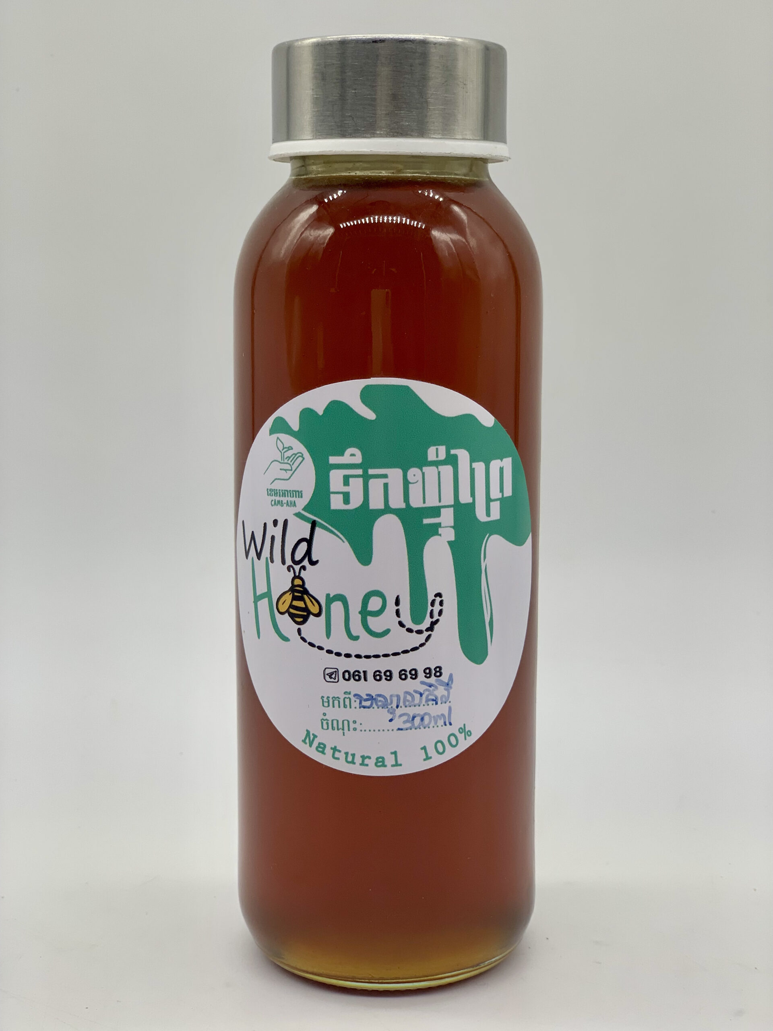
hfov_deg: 28.0
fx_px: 1548
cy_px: 516
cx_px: 386
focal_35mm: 52
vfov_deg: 36.8
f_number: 2.4
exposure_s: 1/120
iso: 16
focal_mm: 6
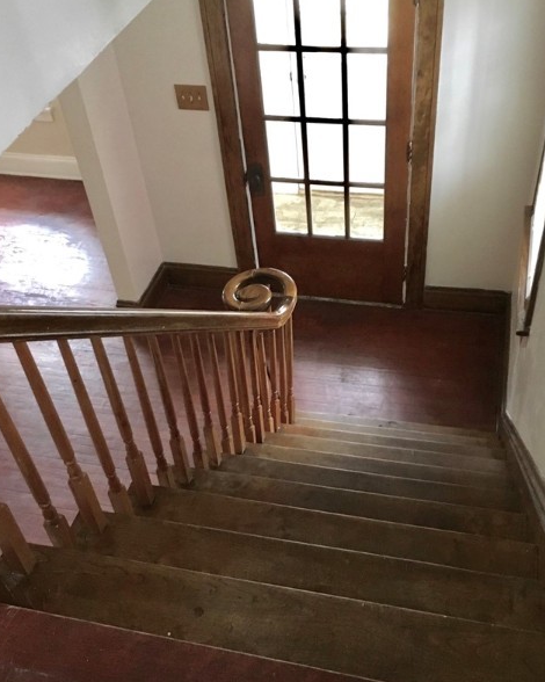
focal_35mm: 37
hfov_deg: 40.1
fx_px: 746
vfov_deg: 49.0
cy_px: 376
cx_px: 285
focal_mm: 4.15
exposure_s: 1/20
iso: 200
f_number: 2.2
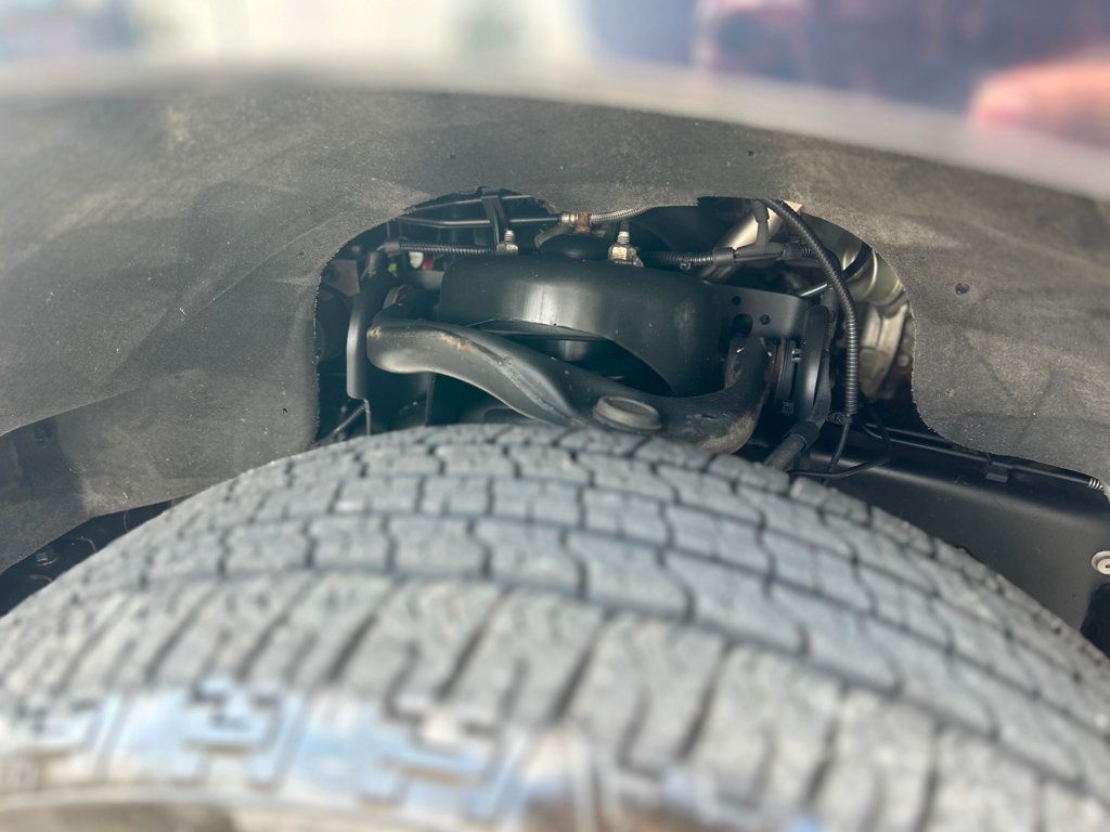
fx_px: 834
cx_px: 555
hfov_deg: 67.3
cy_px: 416
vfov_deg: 53.1
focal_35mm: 26
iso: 125
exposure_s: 1/83
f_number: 1.5
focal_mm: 5.7
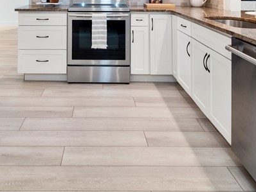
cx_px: 102
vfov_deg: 34.9
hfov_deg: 51.0
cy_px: -12
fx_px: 266
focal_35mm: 36
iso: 200
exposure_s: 1/4
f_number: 7.1
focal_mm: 7
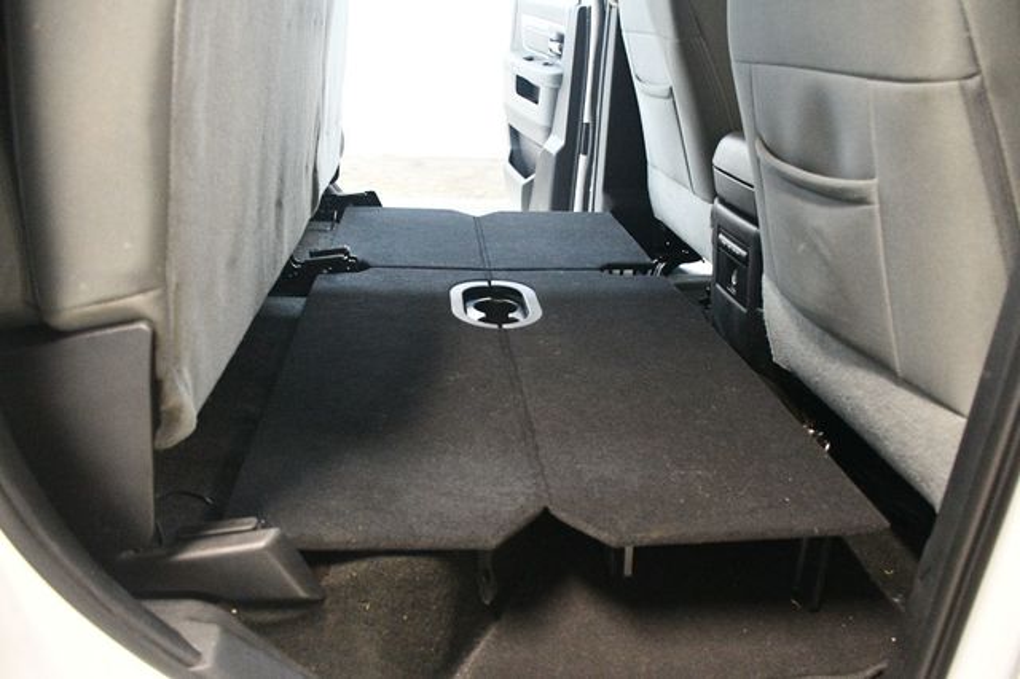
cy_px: 340
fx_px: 765
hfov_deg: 67.4
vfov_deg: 47.9
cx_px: 510
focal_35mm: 27
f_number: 3.5
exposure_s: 1/60
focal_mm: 18
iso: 6400
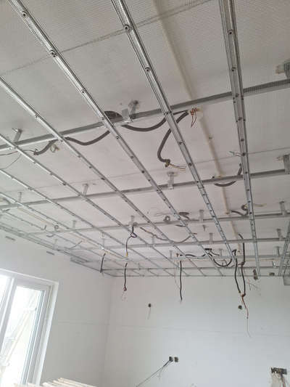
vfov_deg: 73.9
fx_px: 257
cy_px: 194
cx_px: 145
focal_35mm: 23
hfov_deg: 58.9
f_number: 1.8
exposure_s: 1/100
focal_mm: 5.54
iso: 40
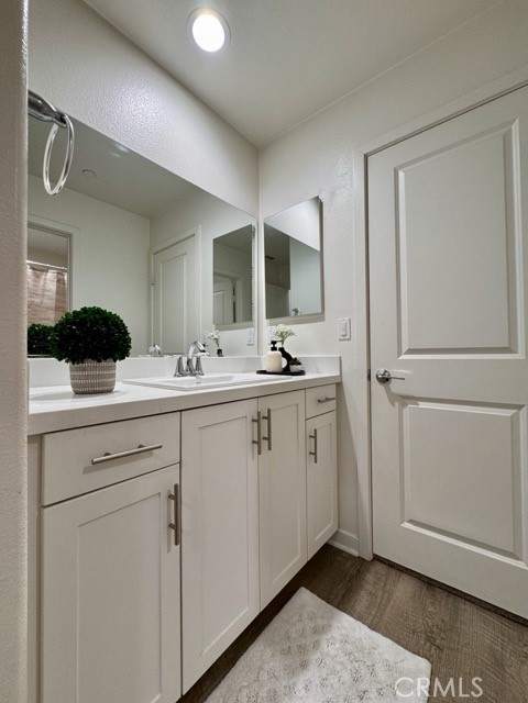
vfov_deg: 102.1
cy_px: 352
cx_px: 264
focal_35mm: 14
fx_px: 285
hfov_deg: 85.7
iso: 160
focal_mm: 2.22
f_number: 2.2
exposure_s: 1/120
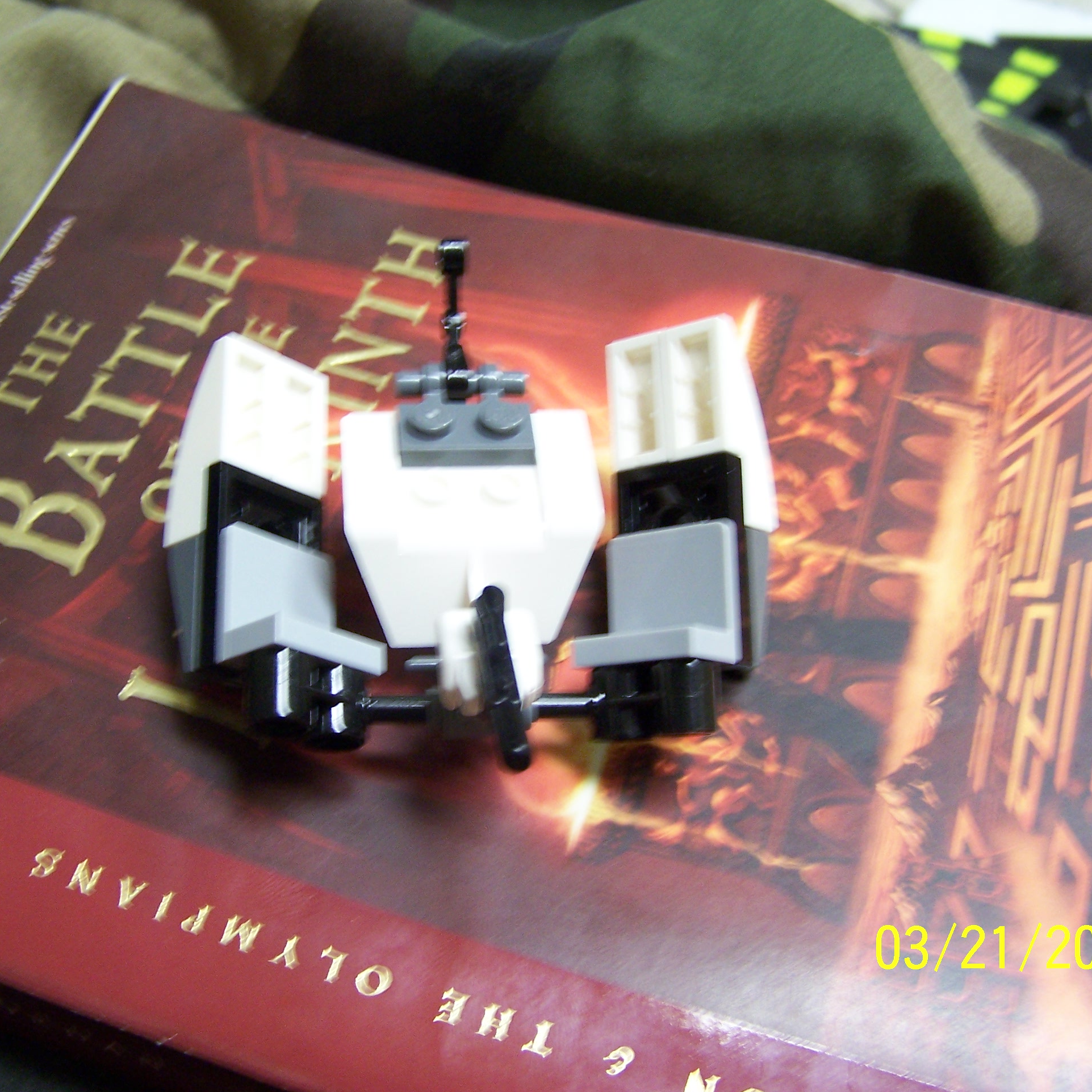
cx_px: 506
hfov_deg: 37.5
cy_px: 545
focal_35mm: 45
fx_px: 1606
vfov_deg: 37.6
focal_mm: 6.3
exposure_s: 1/10
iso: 140
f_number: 2.8
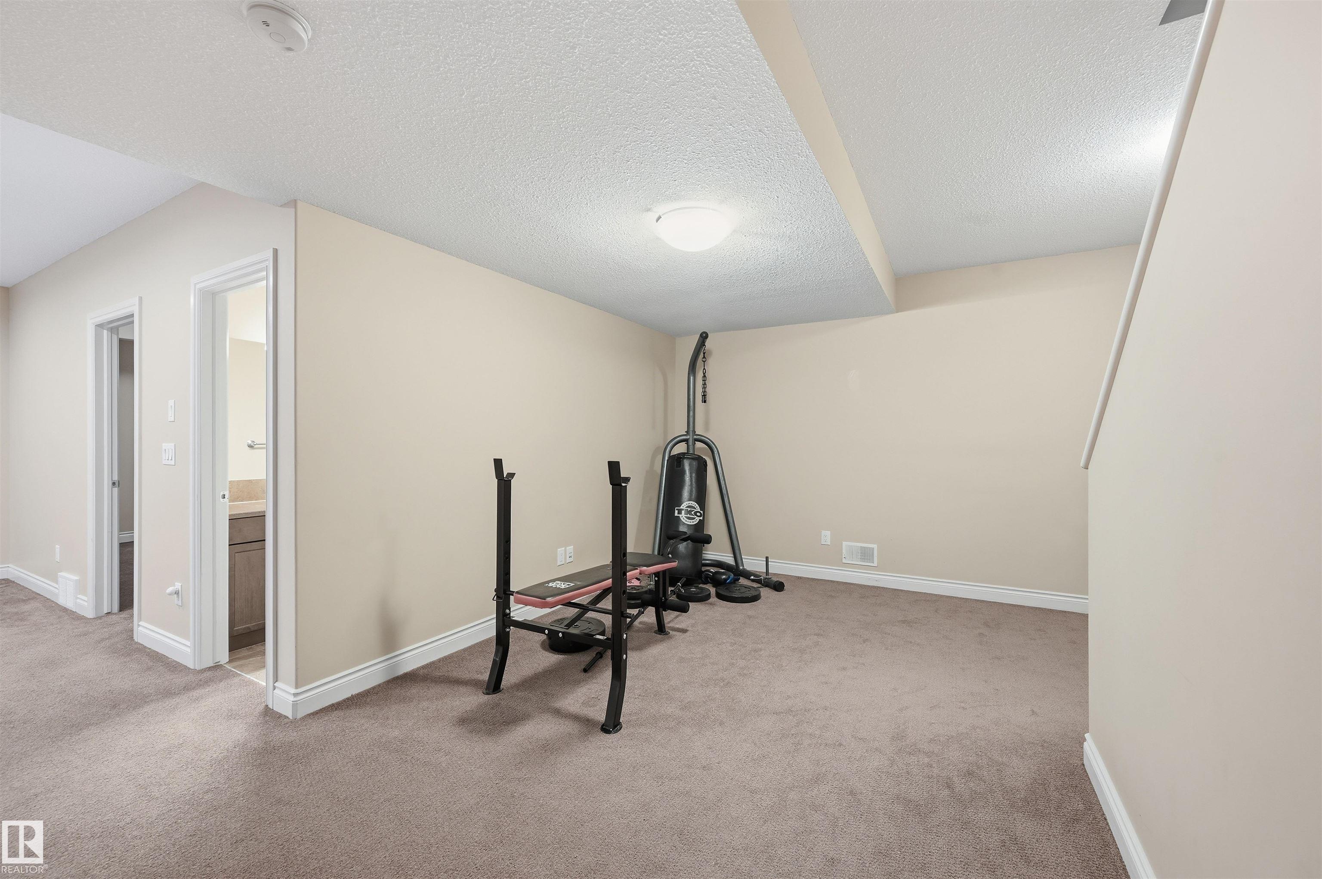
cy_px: 440
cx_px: 661
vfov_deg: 81.1
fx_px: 514
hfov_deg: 104.3
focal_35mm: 14
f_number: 8
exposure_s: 1/3.33
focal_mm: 14
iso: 100
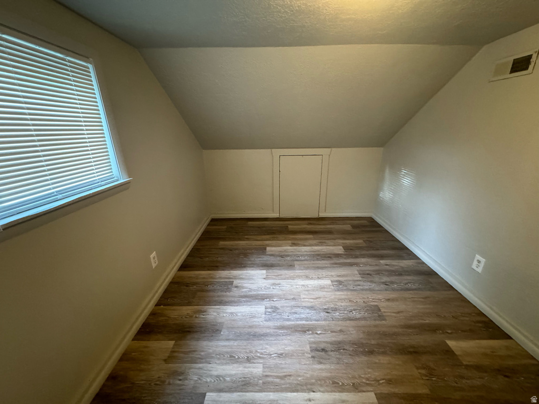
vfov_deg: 85.7
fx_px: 218
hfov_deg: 102.1
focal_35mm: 14
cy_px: 202
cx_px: 270
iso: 1000
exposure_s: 1/40
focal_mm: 2.22
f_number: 2.2
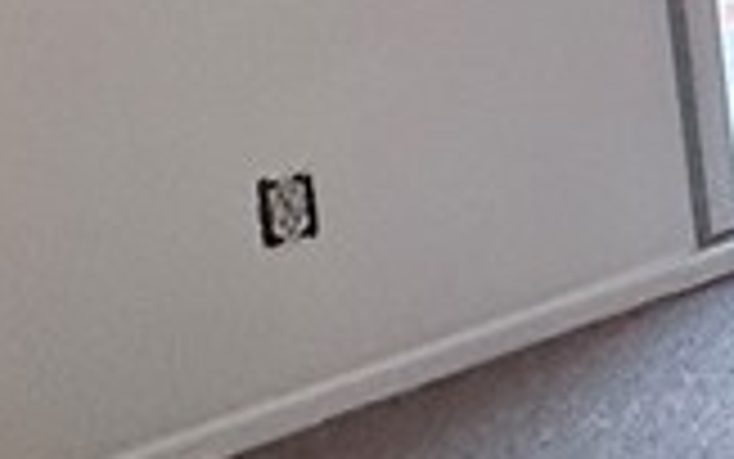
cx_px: 2044
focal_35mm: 93
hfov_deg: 12.5
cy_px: -603
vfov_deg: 11.8
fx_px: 1861
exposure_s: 1/120
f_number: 2.2
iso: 64
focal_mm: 2.22
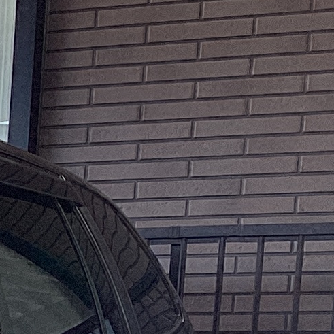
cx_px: -574
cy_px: 723
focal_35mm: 182
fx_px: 1987
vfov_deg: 8.9
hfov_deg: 8.4
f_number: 2.4
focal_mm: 3.3
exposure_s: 1/578
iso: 25
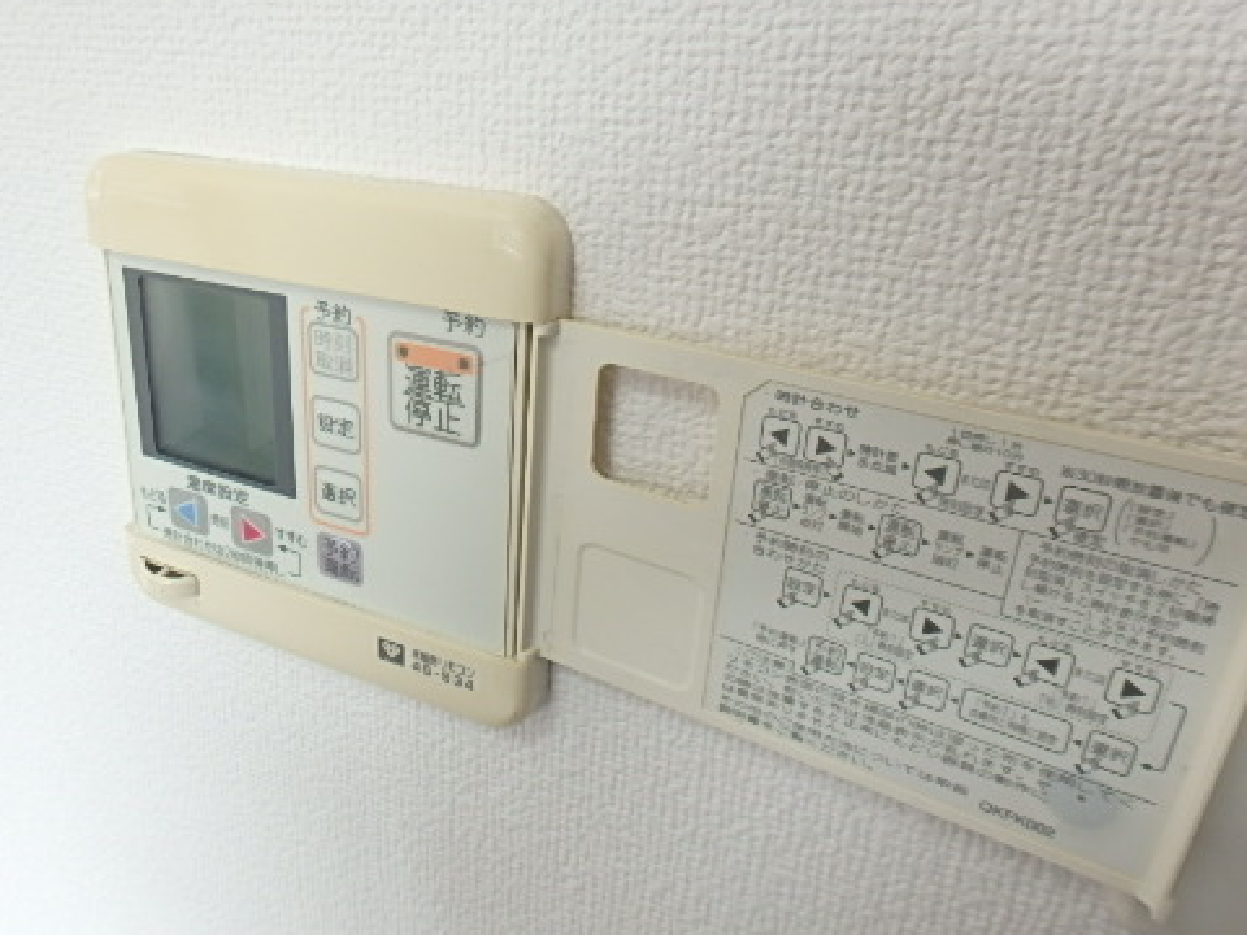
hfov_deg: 61.9
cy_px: 442
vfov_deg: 49.7
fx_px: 1009
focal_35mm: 28
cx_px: 418
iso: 200
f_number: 3.5
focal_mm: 3.7
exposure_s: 1/50
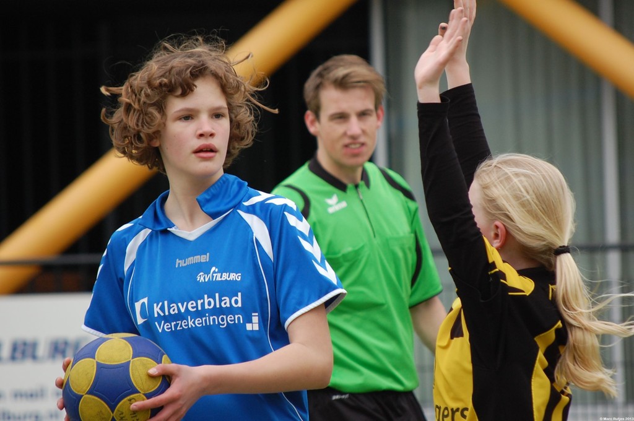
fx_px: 5277
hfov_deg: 6.9
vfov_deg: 4.6
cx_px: 317
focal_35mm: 300
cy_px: 210
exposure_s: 1/500
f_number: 5.6
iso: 400
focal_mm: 200
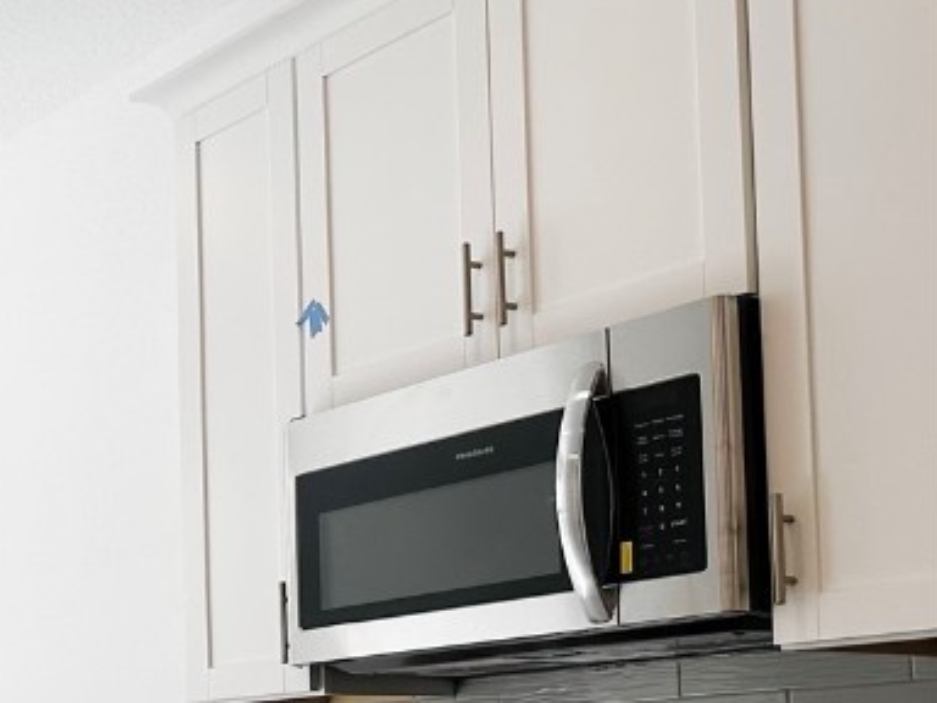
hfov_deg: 25.6
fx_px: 1732
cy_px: 764
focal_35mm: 64
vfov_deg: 21.8
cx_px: -310
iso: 80
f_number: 1.78
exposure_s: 1/745
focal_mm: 6.86
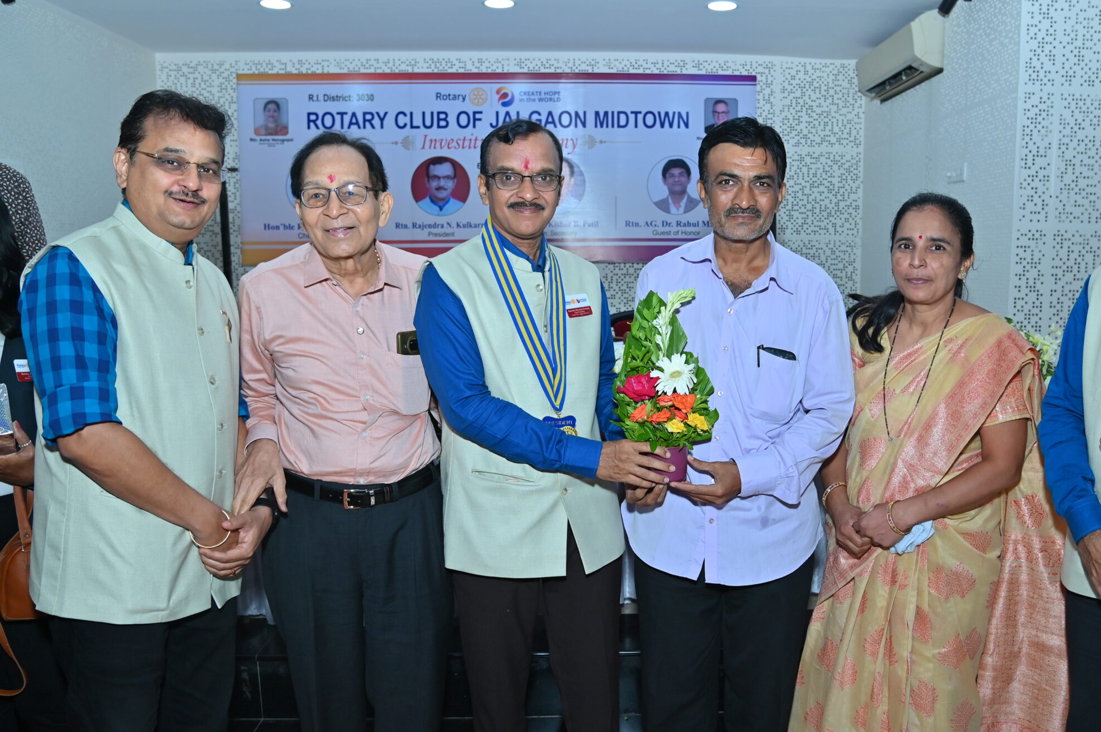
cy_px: 418
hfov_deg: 60.0
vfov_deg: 42.2
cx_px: 641
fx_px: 947
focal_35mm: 31
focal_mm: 24
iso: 500
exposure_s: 1/160
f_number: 5.6
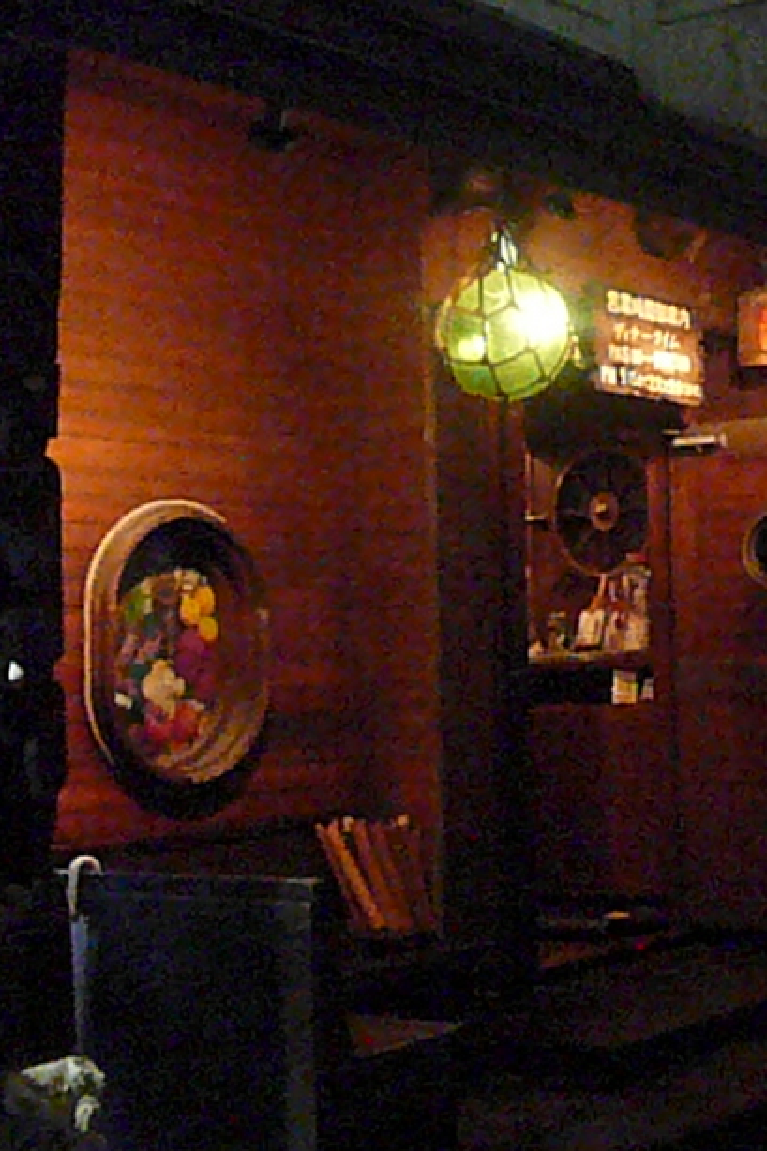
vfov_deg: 33.9
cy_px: 478
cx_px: 928
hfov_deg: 21.3
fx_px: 1886
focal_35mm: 59
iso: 3200
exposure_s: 1/30
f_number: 3
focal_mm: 5.4
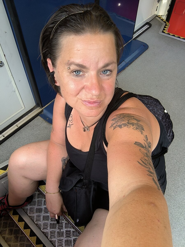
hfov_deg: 53.1
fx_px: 185
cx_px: 92
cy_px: 124
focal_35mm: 26
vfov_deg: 67.3
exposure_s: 1/50
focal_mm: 3.14
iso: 71
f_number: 2.24
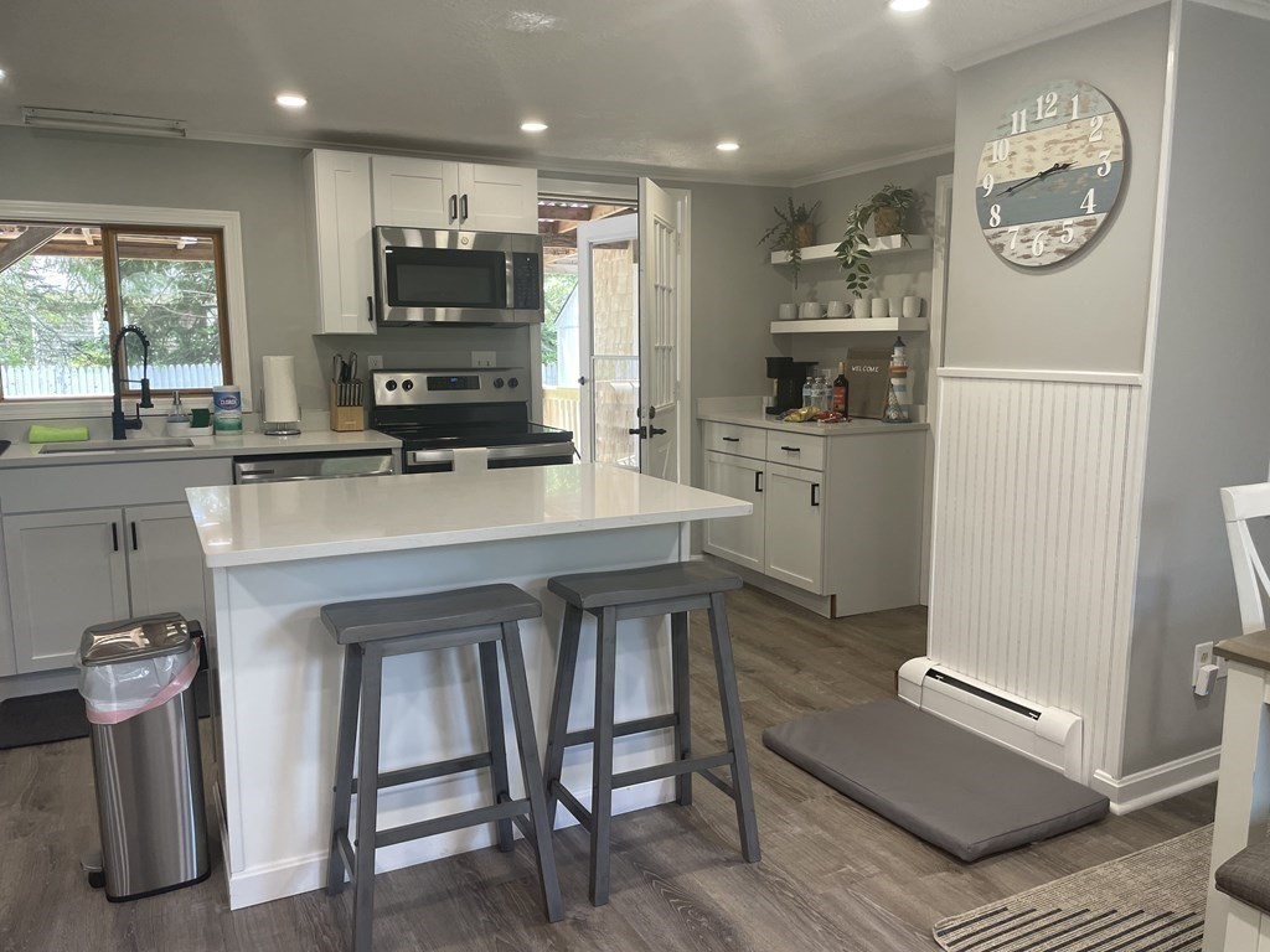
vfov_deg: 53.1
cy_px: 476
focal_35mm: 26
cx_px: 635
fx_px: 954
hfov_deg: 67.3
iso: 100
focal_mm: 4.2
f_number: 1.6
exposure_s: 1/115
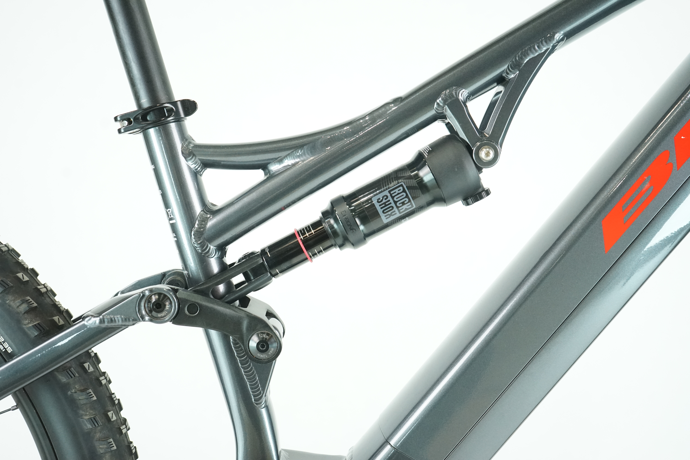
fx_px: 709
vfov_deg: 35.9
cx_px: 345
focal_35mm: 37
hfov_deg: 51.9
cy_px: 230
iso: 3200
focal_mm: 37
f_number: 5
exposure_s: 1/200
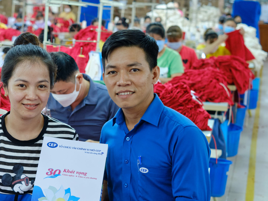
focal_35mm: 81
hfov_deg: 23.9
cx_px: 75
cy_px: 116
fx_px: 627
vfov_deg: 18.2
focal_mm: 35
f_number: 2.8
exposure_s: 1/100
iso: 1600
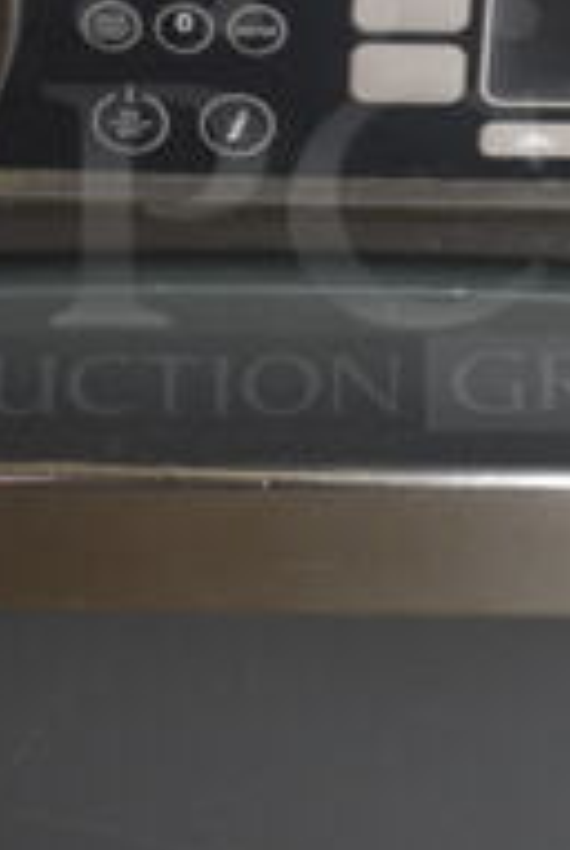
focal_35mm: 129
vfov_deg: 15.8
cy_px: 198
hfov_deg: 10.7
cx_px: 374
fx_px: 3052
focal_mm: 18
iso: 400
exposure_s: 1/250
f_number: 4
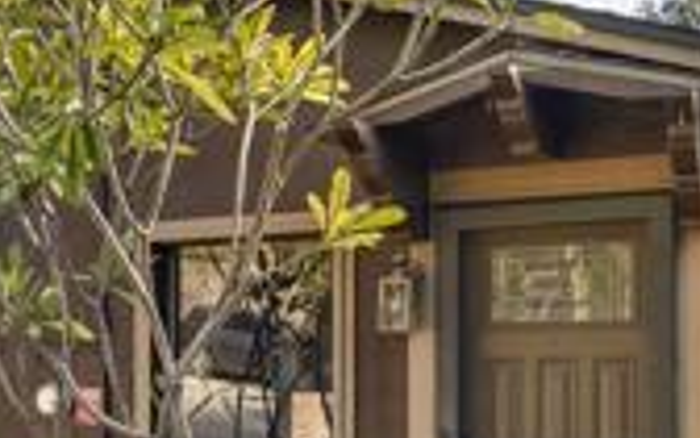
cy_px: 250
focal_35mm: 66
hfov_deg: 29.0
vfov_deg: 19.7
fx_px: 1259
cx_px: -8
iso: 500
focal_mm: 17
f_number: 8
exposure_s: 1/250
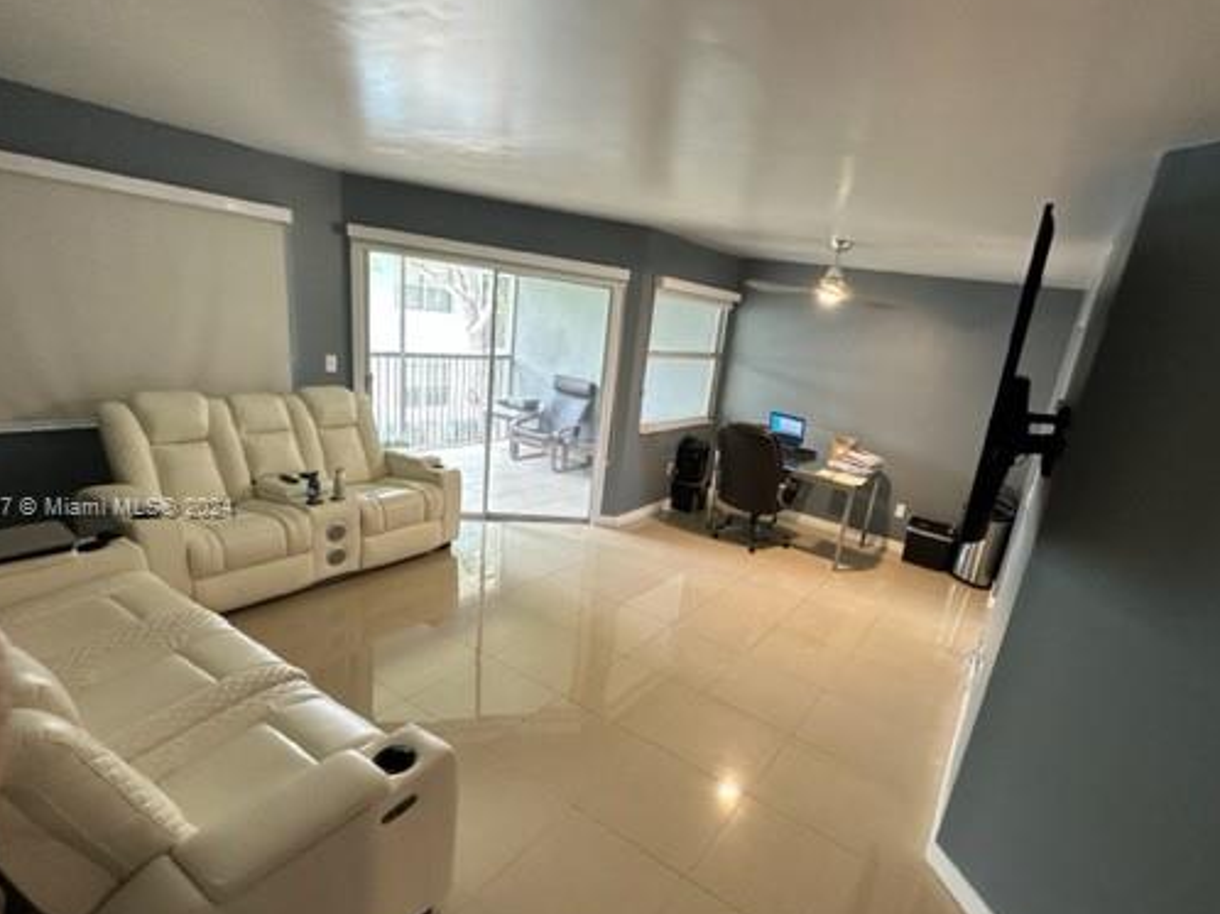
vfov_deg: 71.3
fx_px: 634
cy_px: 510
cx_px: 679
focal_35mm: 18
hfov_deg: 87.4
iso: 200
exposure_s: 1/60
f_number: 2.2
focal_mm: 2.22
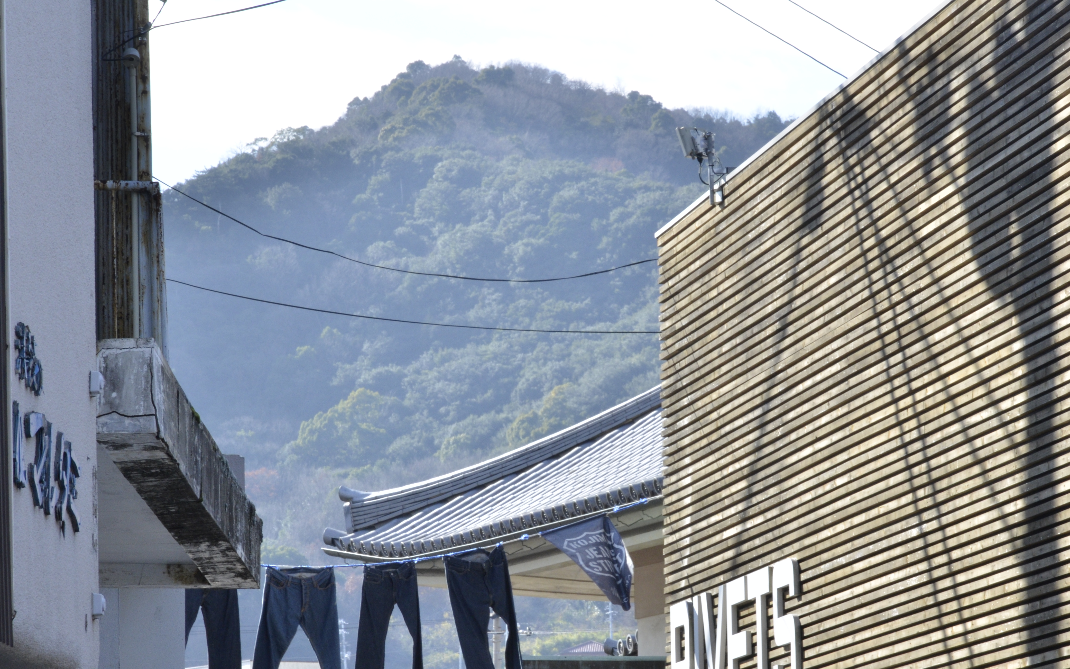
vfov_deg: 6.9
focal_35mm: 190
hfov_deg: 11.1
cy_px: 418
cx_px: 577
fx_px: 5529
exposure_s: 1/100
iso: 400
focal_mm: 105
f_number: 22
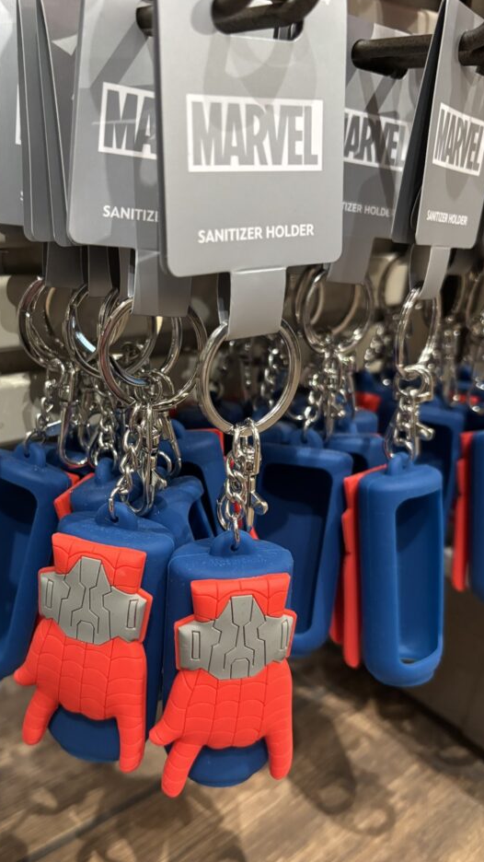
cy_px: 449
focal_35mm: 31
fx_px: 708
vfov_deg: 62.6
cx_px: 164
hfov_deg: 37.4
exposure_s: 1/60
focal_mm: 5.96
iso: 500
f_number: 1.6
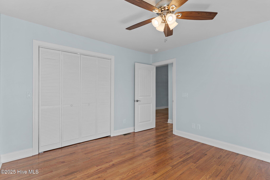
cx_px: 135
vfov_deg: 70.4
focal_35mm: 17
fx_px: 127
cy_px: 90
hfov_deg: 93.3
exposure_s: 1/3
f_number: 5.6
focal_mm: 17
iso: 125
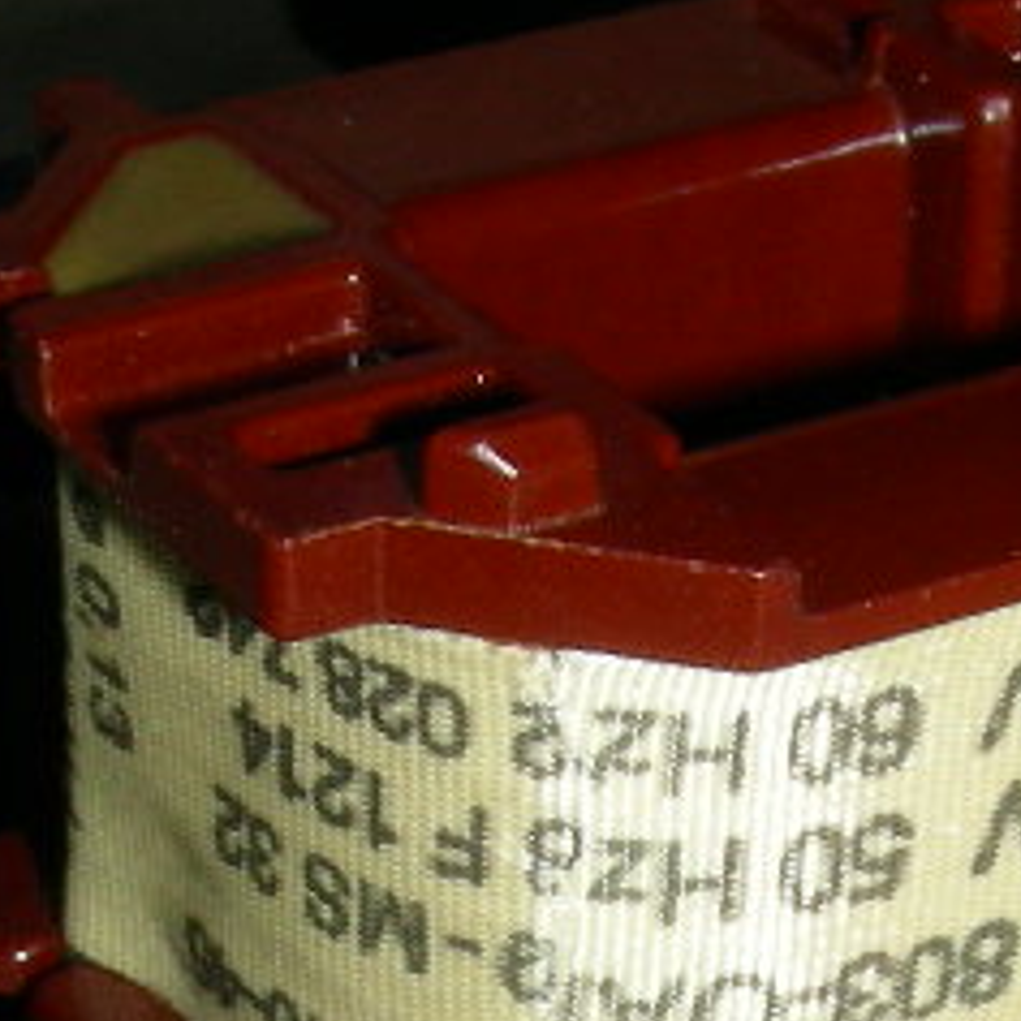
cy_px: 1124
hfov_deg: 9.5
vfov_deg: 9.5
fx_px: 6107
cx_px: 827
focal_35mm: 183
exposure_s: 1/60.1
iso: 50
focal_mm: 8
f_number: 6.8
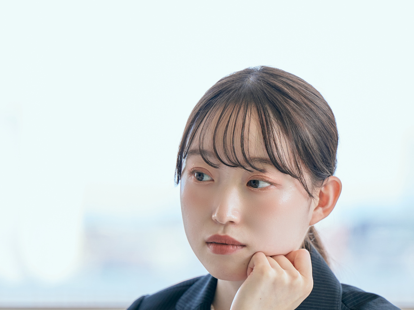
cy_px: 265
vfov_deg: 5.9
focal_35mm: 250
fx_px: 2990
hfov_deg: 7.9
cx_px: 208
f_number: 2.8
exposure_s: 1/250
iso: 250
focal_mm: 120
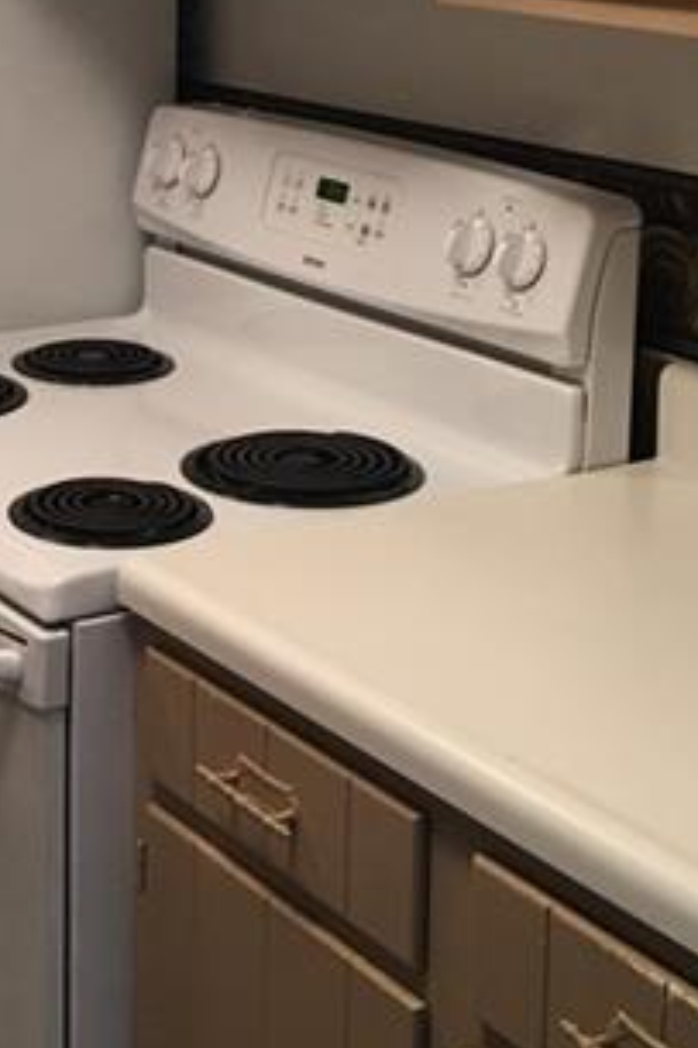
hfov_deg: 17.4
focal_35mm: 76
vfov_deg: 26.2
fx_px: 2213
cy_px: 230
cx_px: -28
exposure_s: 1/15
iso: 40
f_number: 2.2
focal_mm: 4.15
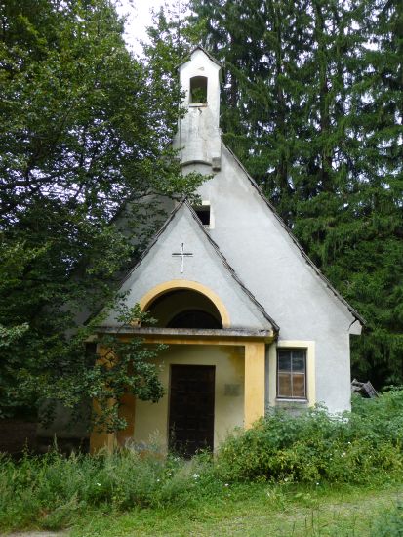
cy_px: 268
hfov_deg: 46.8
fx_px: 465
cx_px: 202
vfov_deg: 59.9
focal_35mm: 30
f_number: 3.6
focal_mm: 5.4
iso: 100
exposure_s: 1/60
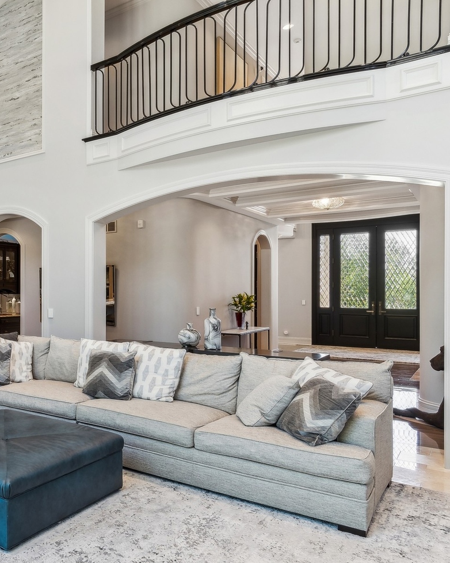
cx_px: 21
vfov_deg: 62.1
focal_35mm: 28
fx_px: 466
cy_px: 311
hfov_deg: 45.2
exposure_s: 1/15
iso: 250
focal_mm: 12
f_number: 8
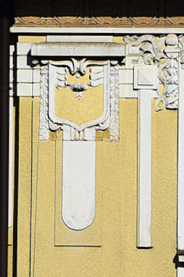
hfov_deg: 4.2
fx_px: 2519
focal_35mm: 328
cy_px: 98
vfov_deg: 6.3
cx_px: 262
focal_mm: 105
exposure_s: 1/500
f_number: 11
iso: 360
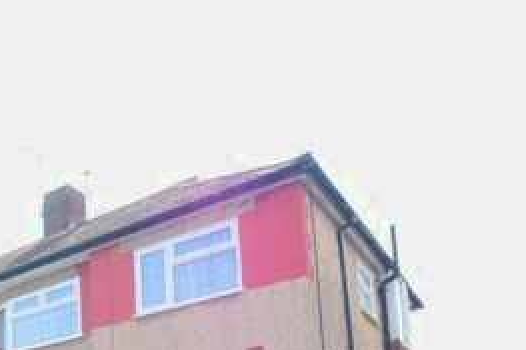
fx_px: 584
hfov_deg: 38.2
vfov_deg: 28.1
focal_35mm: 40
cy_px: 445
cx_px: -82
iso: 280
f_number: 8
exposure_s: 1/250
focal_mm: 10
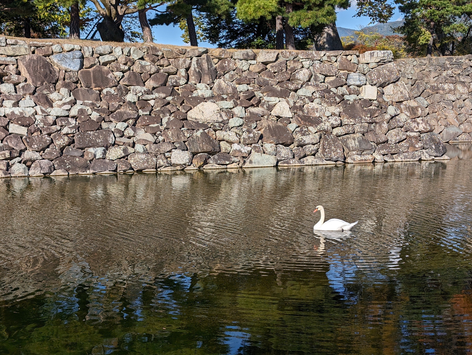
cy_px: 178
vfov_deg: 29.7
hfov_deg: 38.9
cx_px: 236
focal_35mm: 49
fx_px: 669
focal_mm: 6.9
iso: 18
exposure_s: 1/1287
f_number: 1.68
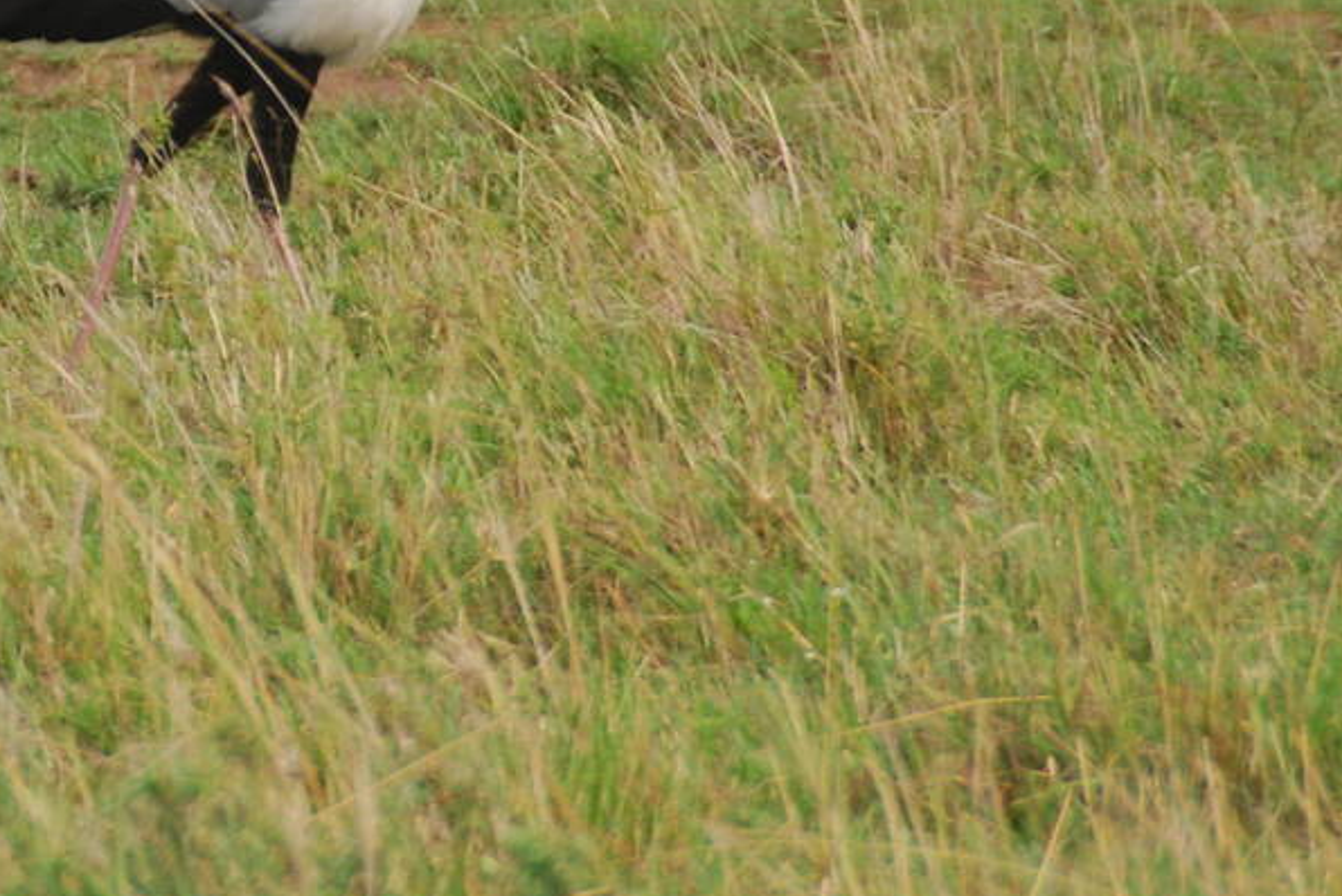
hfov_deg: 2.6
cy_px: -26
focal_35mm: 806
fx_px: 30059
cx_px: 137
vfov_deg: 1.7
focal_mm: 200
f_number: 5.6
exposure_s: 1/160
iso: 200
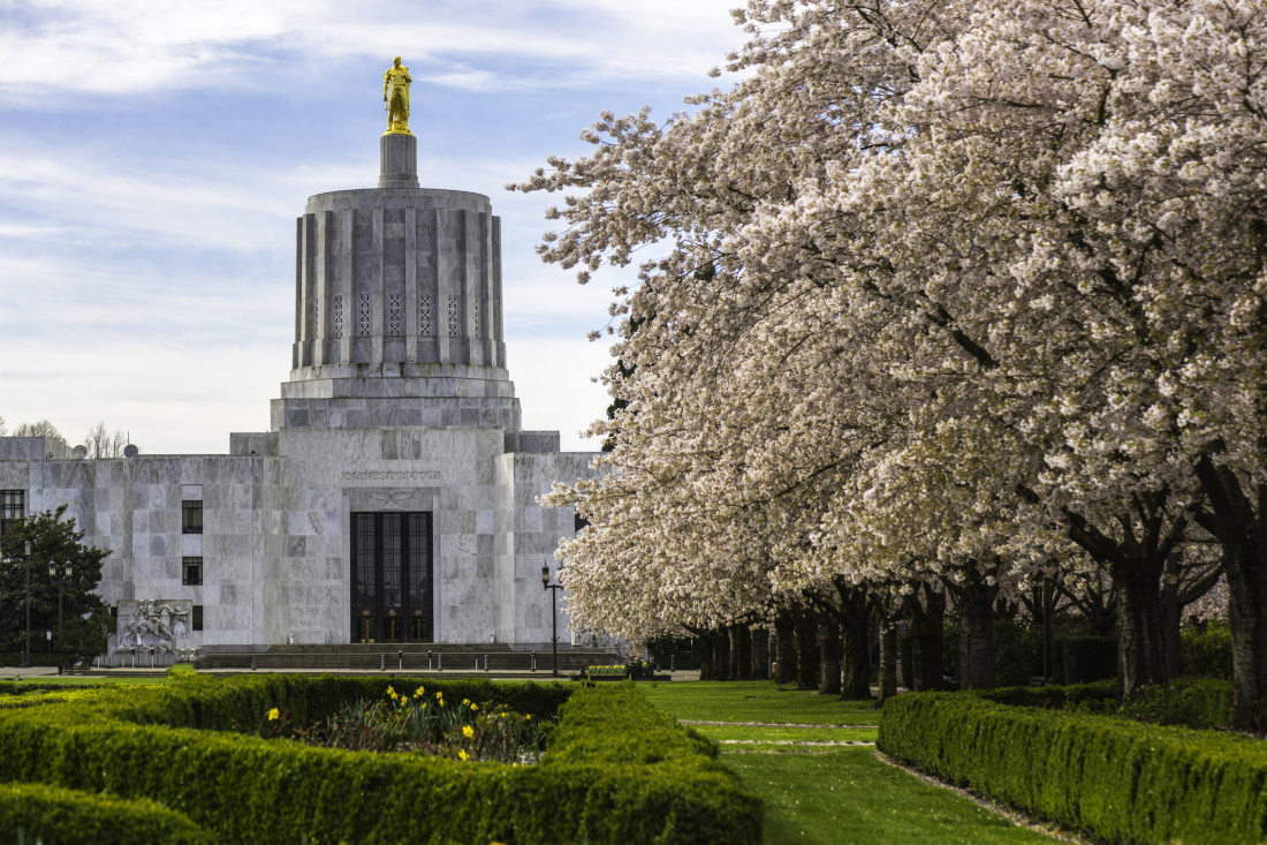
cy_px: 422
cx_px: 634
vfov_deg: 13.0
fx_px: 3695
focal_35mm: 105
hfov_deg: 19.5
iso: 64
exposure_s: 1/200
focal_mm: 105
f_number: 9
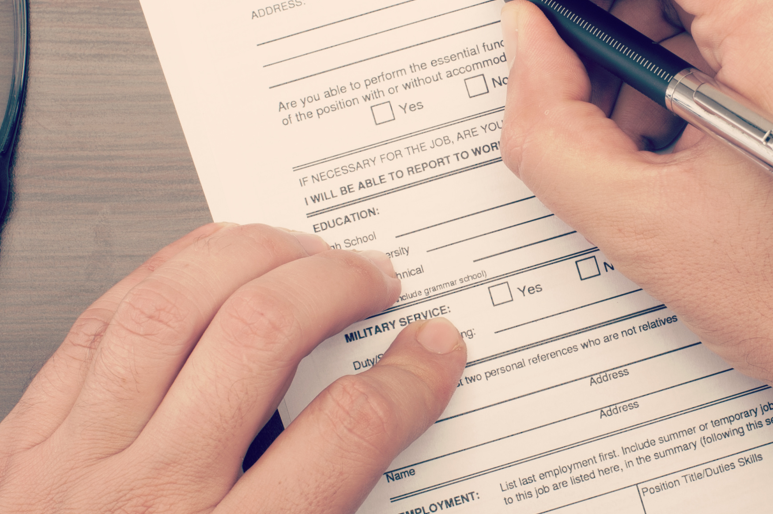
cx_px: 599
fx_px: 4485
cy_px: 154
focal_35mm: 209
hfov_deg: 9.8
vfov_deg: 6.6
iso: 100
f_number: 22
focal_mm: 86
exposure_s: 1/250
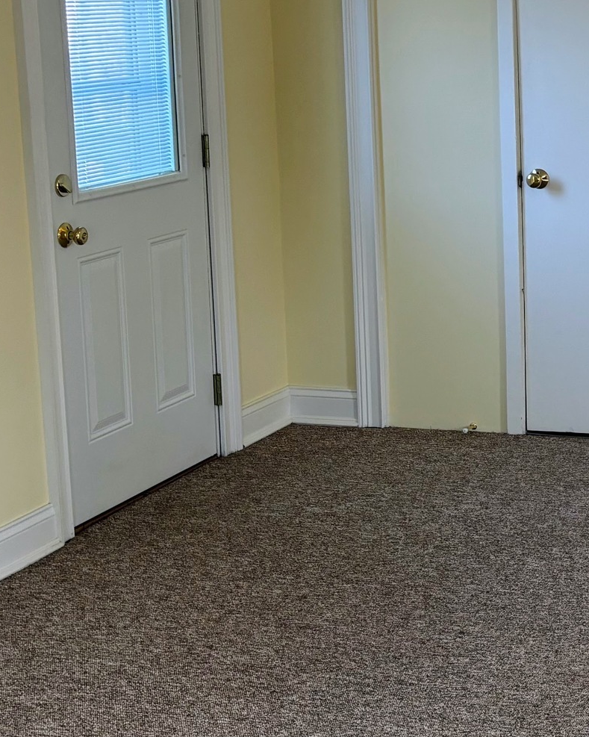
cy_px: 285
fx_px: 1722
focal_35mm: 79
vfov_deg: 24.1
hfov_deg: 17.8
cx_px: 826
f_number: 1.6
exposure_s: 1/60
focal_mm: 5.96
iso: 64
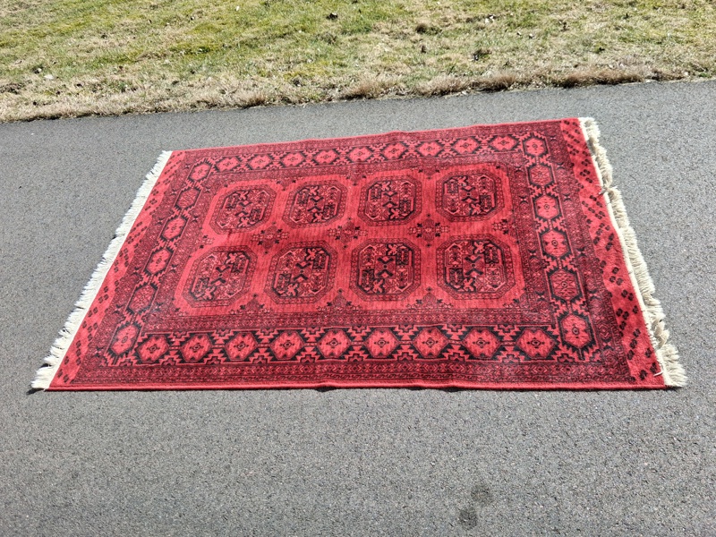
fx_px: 558
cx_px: 358
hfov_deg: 65.3
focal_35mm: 27
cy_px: 268
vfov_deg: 51.4
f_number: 1.8
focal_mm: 4
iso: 25
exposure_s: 1/265
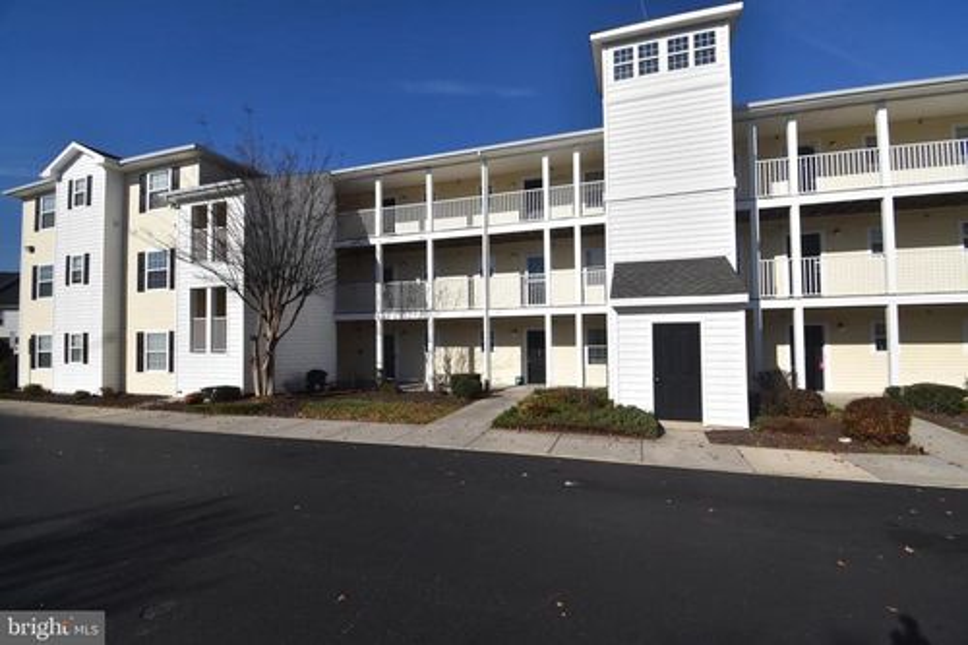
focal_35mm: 15
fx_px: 403
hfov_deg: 100.4
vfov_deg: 77.3
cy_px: 322
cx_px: 484
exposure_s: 1/500
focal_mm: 10
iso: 200
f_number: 11
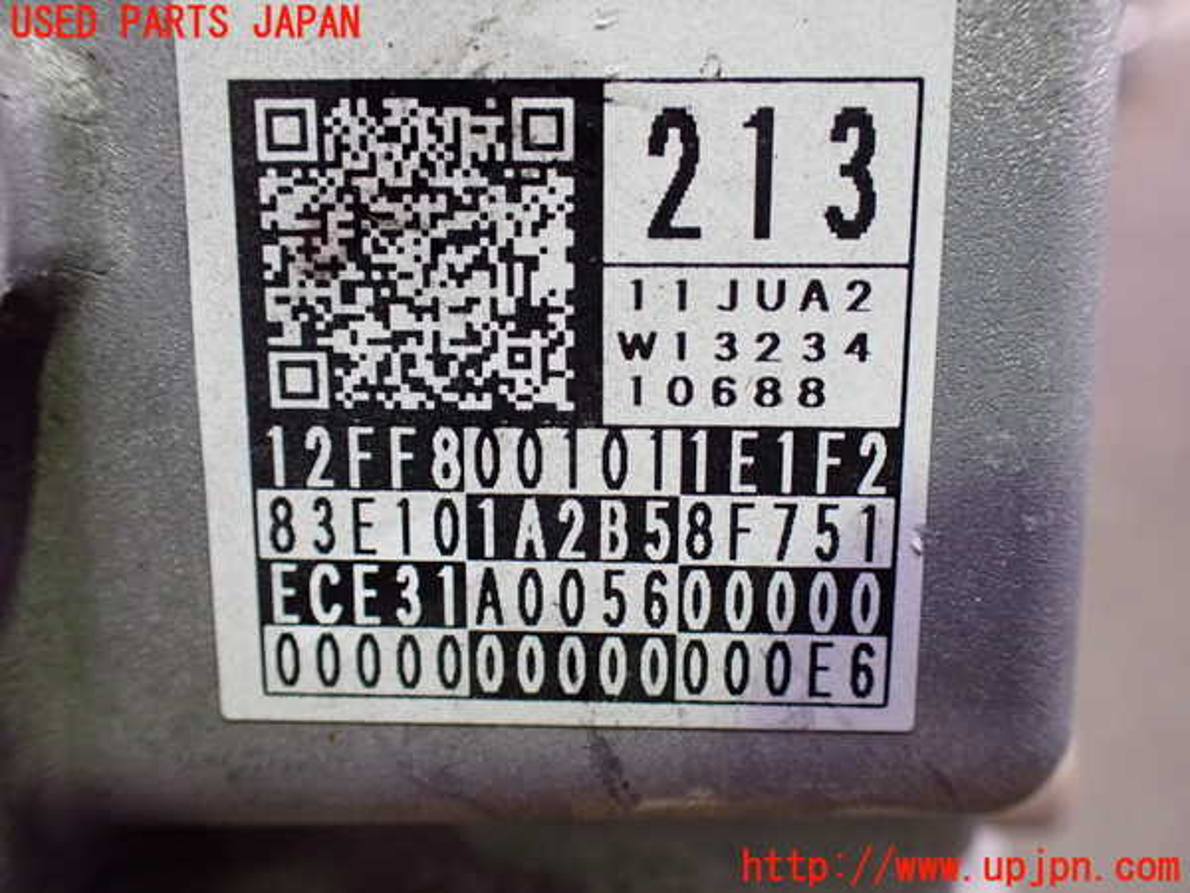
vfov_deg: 46.8
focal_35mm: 30
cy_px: 446
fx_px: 1031
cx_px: 595
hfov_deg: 60.0
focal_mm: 5.4
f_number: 2.3
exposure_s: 1/60
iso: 800
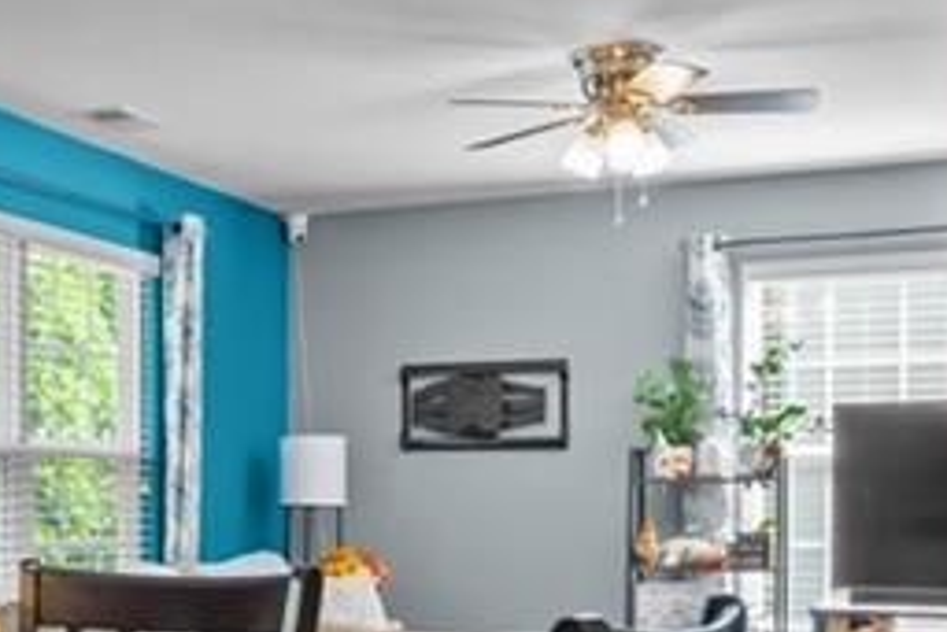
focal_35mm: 64
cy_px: 534
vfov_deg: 20.9
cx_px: -18
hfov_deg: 29.2
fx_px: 1684
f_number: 8
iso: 320
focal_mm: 16
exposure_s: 1/3
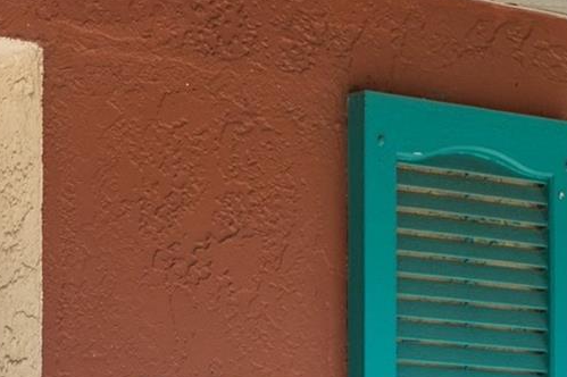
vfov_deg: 9.6
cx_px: -252
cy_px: 544
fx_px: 2182
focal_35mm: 139
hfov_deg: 14.0
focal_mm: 43.2
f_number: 3.5
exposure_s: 1/2000
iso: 250
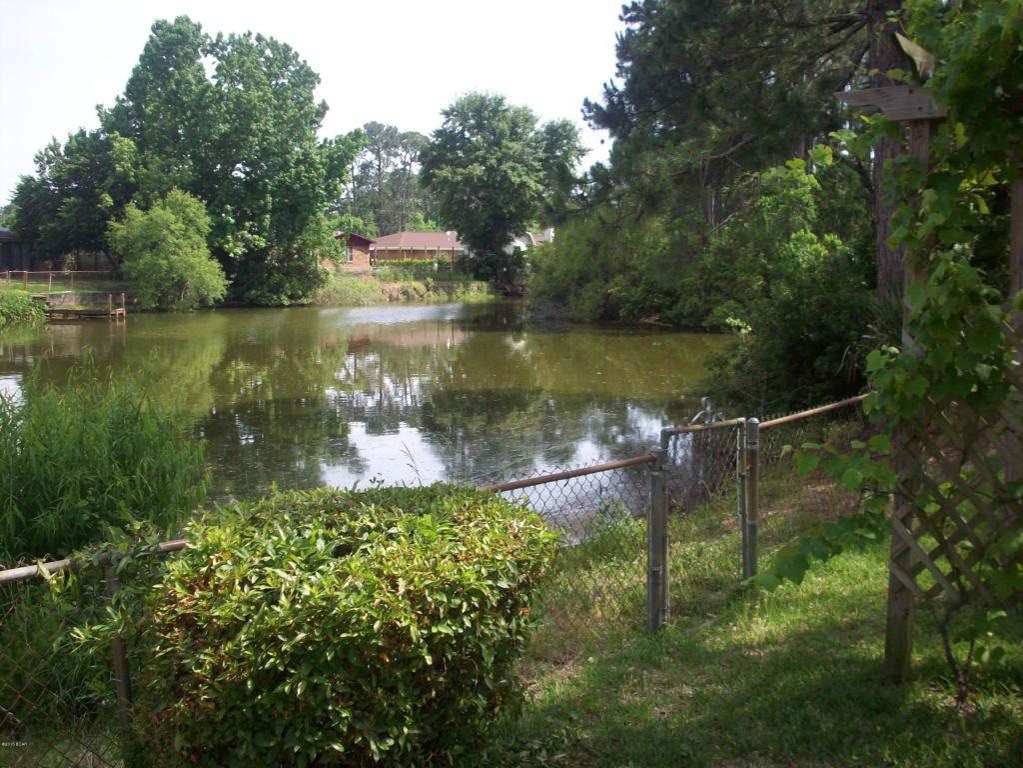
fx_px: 1093
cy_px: 384
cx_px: 512
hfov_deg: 50.1
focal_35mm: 37
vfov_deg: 38.7
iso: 80
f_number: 2.8
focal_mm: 6.2
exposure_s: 1/460
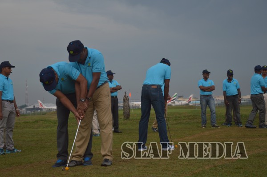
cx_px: 134
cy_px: 88
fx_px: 578
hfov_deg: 26.0
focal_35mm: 78
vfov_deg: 17.4
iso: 200
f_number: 5.6
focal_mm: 52
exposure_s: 1/125
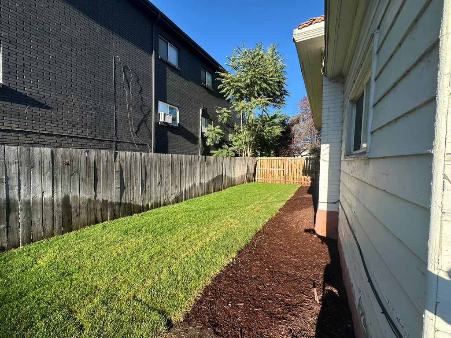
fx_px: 182
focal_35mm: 14
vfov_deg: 85.7
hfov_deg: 102.1
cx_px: 226
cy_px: 169
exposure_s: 1/785
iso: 40
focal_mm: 2.22
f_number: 2.2
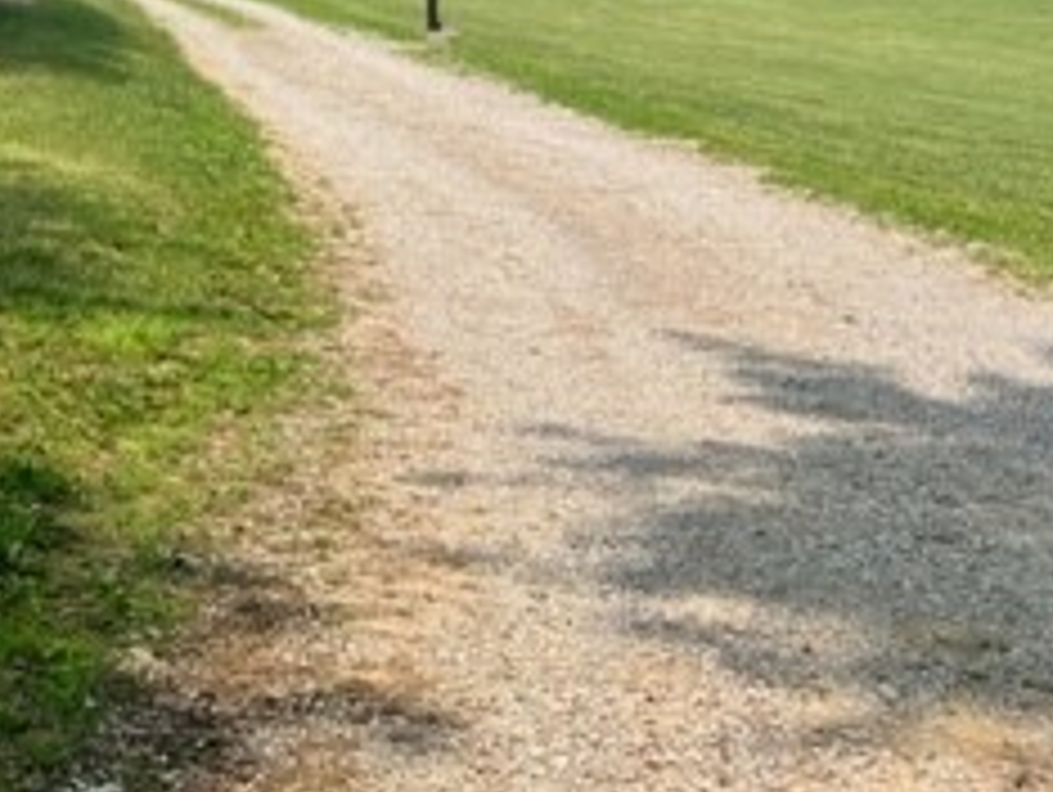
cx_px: 32
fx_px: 2162
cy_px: -122
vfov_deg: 19.7
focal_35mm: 71
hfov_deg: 26.1
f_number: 1.5
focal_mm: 5.7
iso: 50
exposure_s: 1/4831
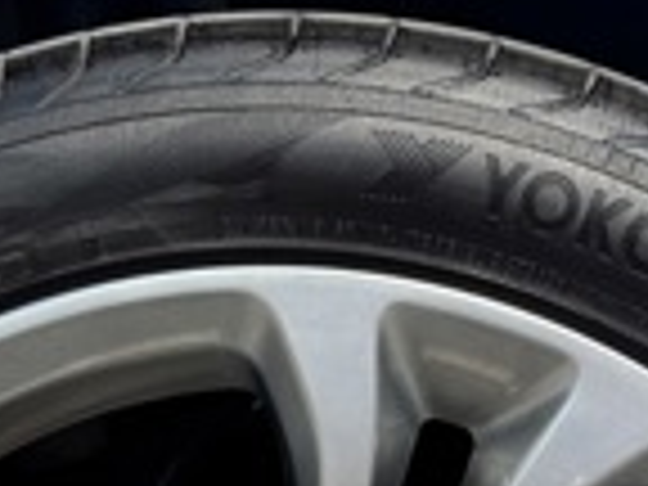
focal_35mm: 100
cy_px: 720
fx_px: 1872
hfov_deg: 19.6
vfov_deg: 13.9
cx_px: 306
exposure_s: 1/3247
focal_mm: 6.76
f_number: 1.78
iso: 80
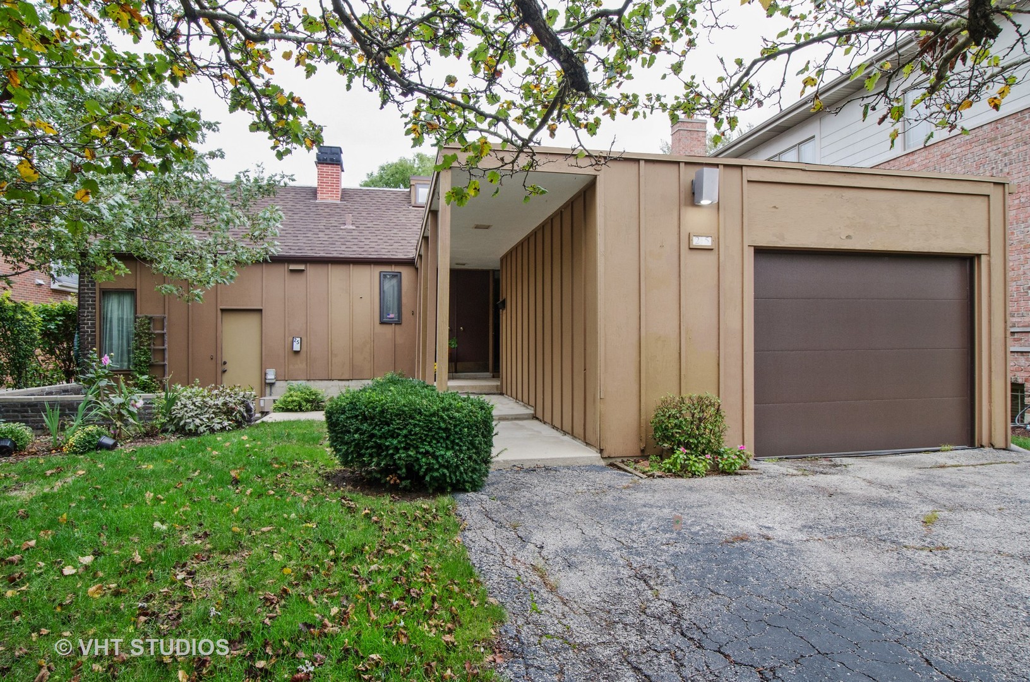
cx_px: 515
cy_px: 341
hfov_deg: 85.5
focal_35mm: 20
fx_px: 557
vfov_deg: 63.0
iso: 320
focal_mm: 13
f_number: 9
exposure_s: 1/30
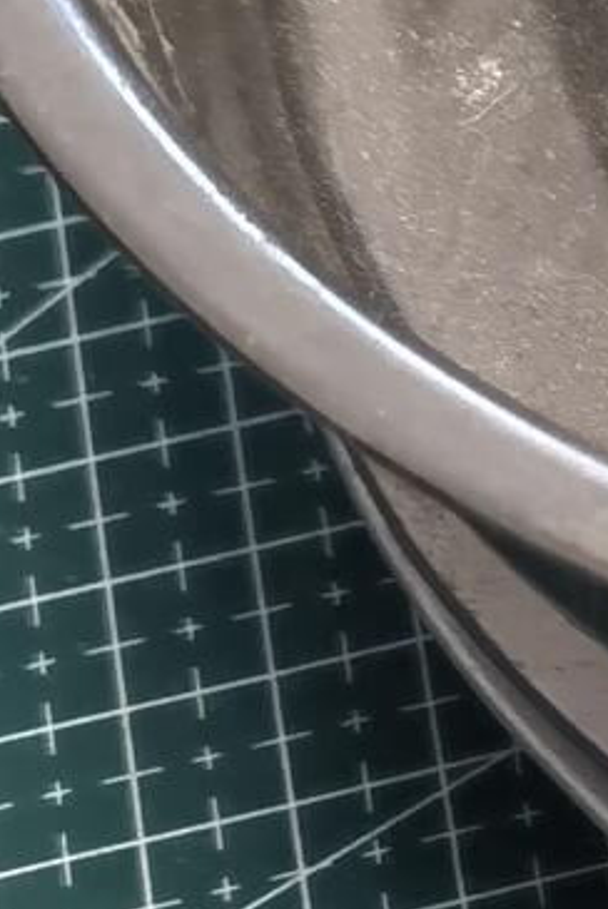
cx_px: 1600
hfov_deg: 7.6
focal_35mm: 164
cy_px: 660
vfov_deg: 12.5
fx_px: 4146
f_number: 1.8
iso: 80
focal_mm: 5.54
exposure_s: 1/120
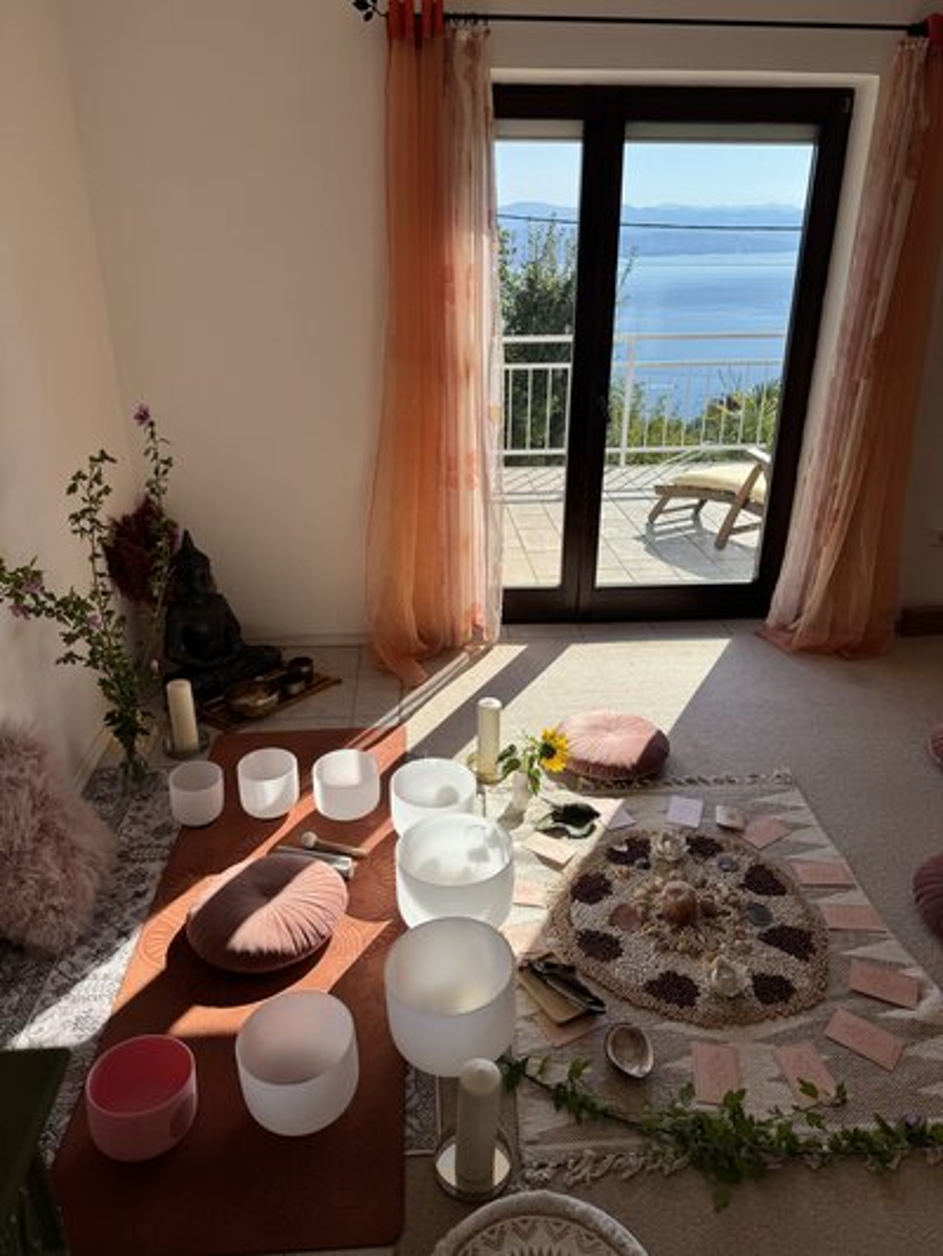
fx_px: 871
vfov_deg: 71.6
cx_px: 472
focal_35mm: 24
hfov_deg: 56.8
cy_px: 628
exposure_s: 1/2833
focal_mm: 6.76
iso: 80
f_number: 1.78
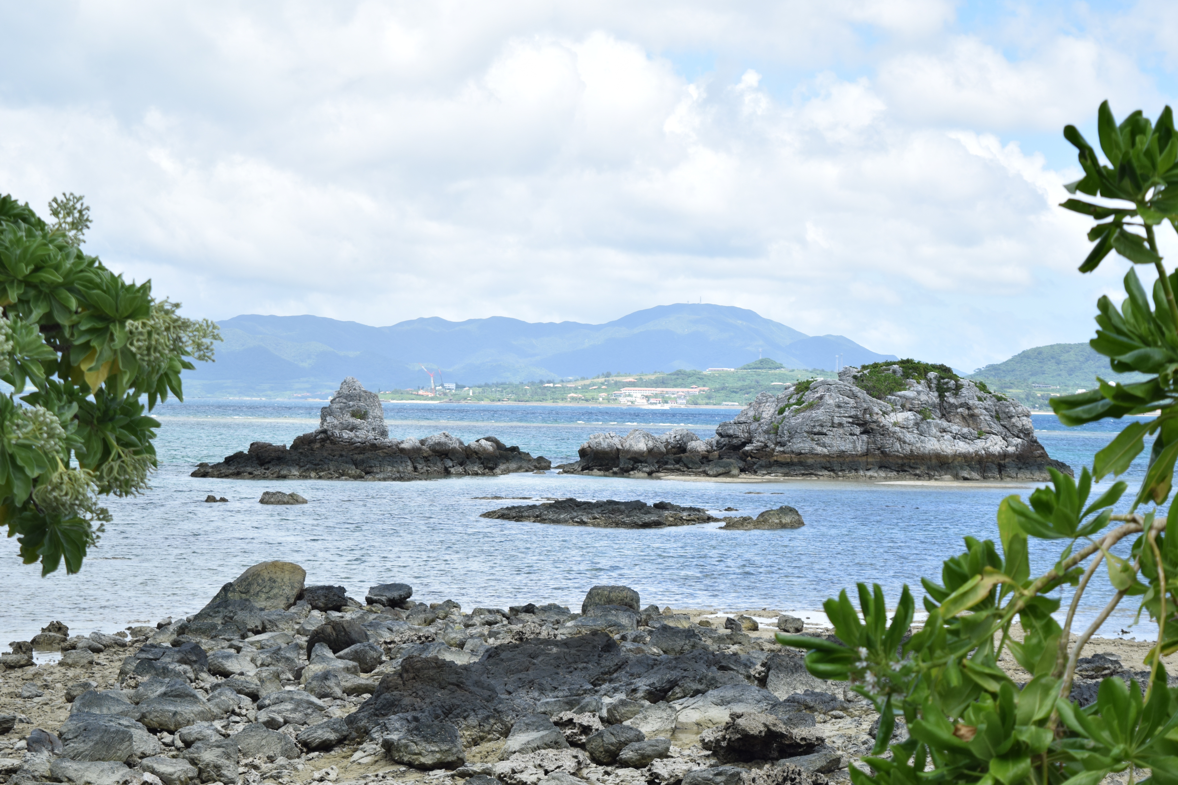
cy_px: 392
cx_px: 589
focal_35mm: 82
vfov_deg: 16.6
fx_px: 2699
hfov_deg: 24.6
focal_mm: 55
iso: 125
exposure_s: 1/320
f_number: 5.6
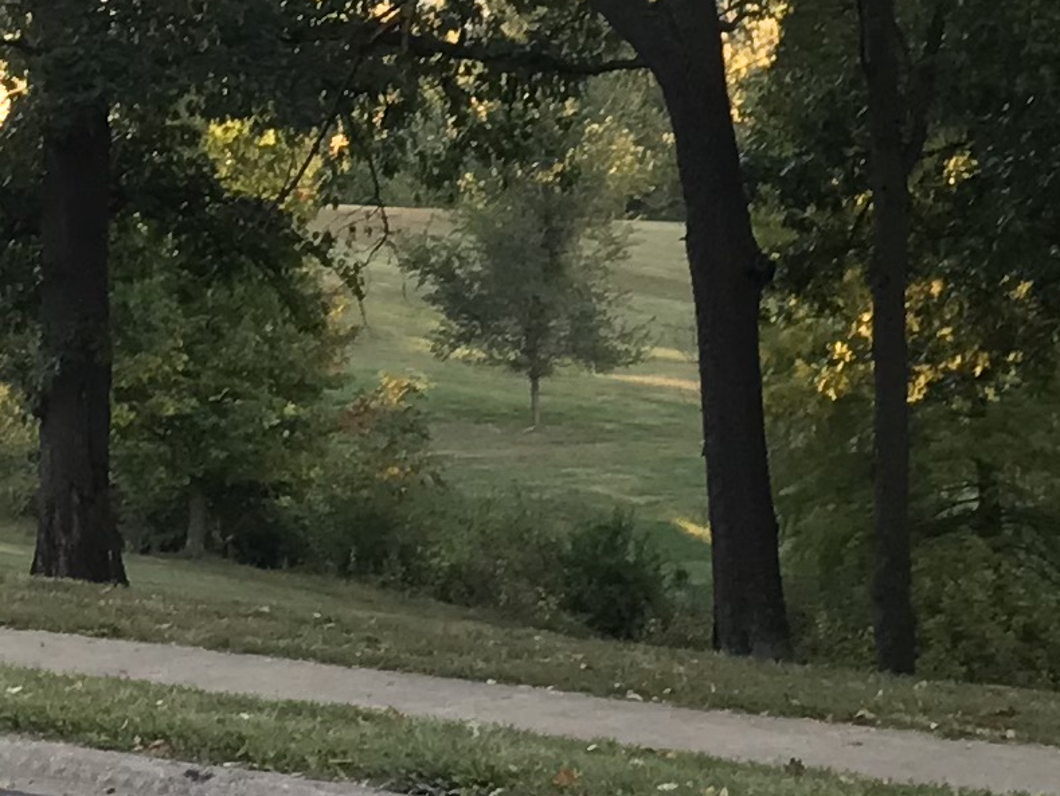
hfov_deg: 13.7
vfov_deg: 10.4
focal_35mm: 143
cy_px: 270
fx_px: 4380
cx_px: 75
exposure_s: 1/120
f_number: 1.8
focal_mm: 3.99
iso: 32
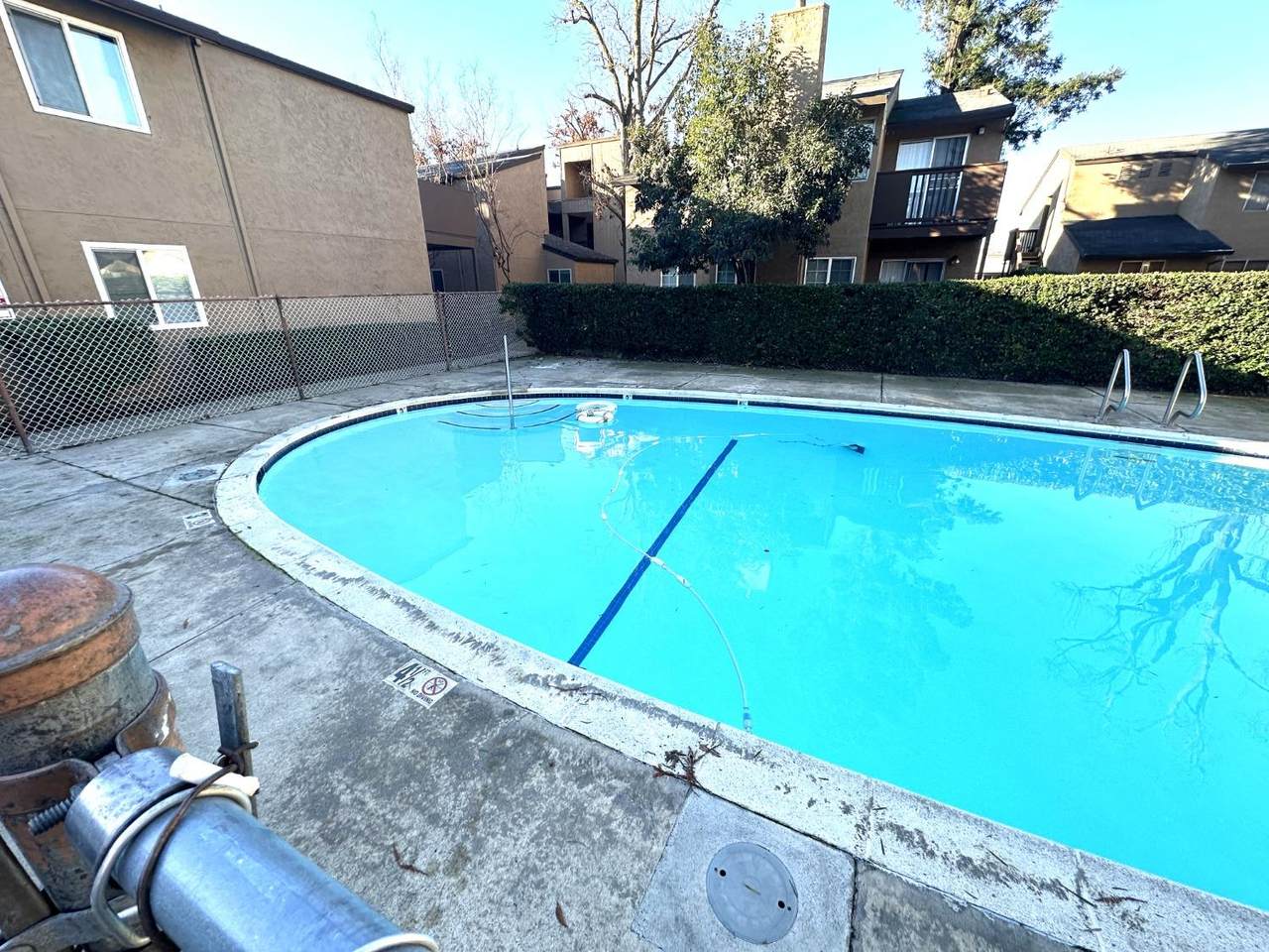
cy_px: 476
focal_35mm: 14
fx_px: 513
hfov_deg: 102.1
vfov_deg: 85.7
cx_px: 634
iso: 40
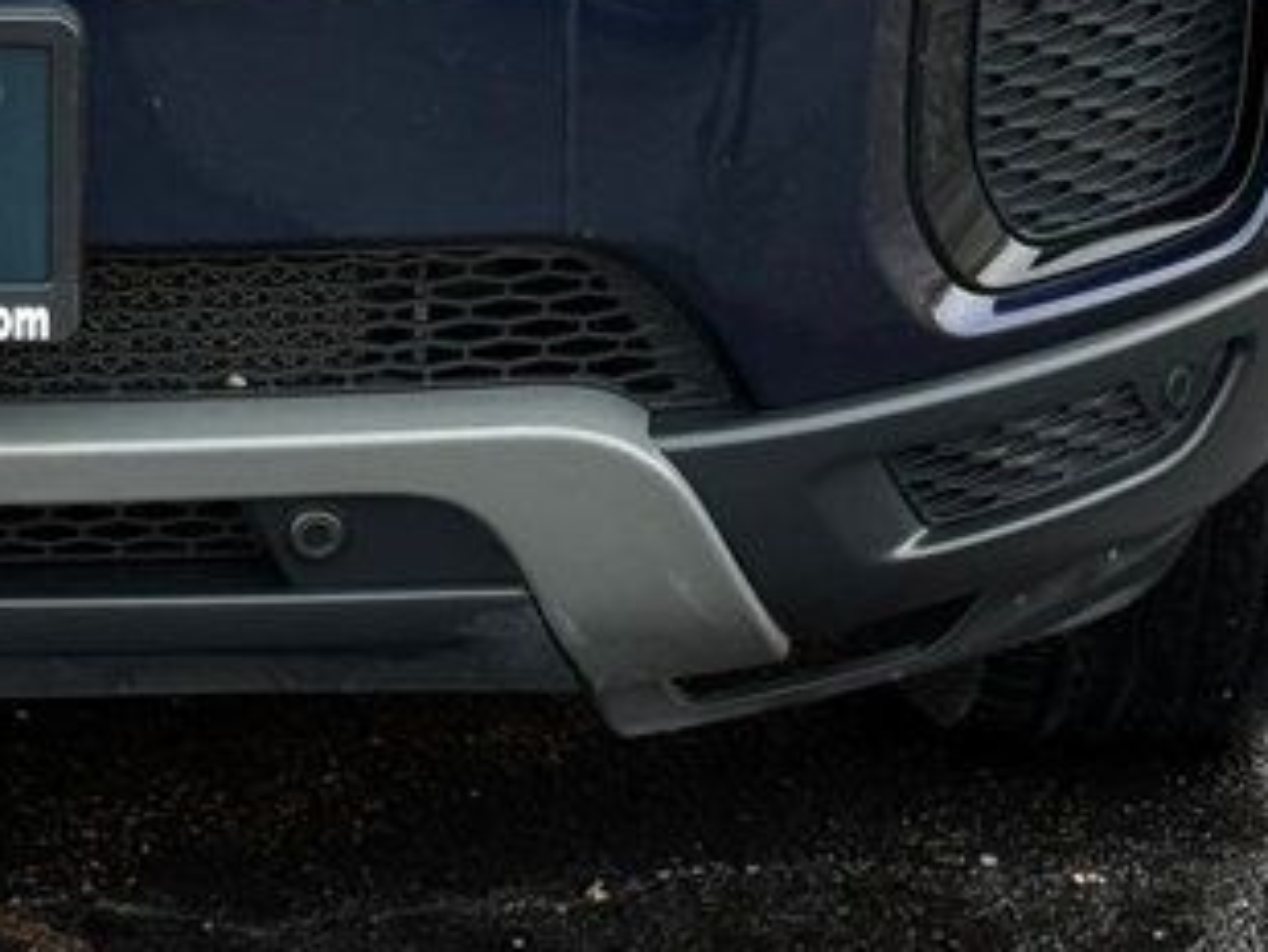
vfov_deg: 9.1
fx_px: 5827
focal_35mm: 159
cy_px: -386
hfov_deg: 12.2
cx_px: -152
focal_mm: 6.76
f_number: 1.78
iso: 64
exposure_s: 1/754
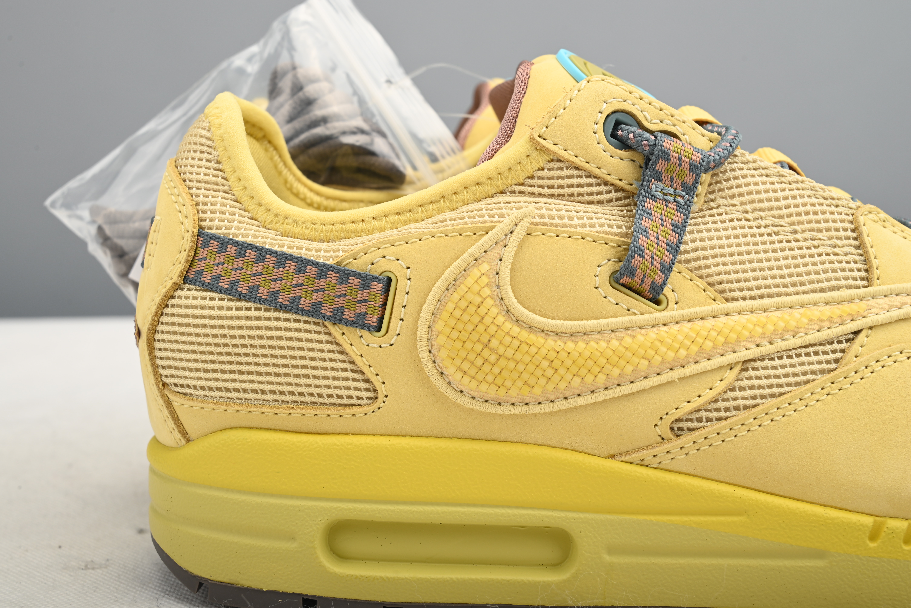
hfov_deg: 42.7
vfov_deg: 29.3
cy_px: 304
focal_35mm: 46
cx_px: 456
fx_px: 1164
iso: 100
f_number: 11
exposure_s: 1/200
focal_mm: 46
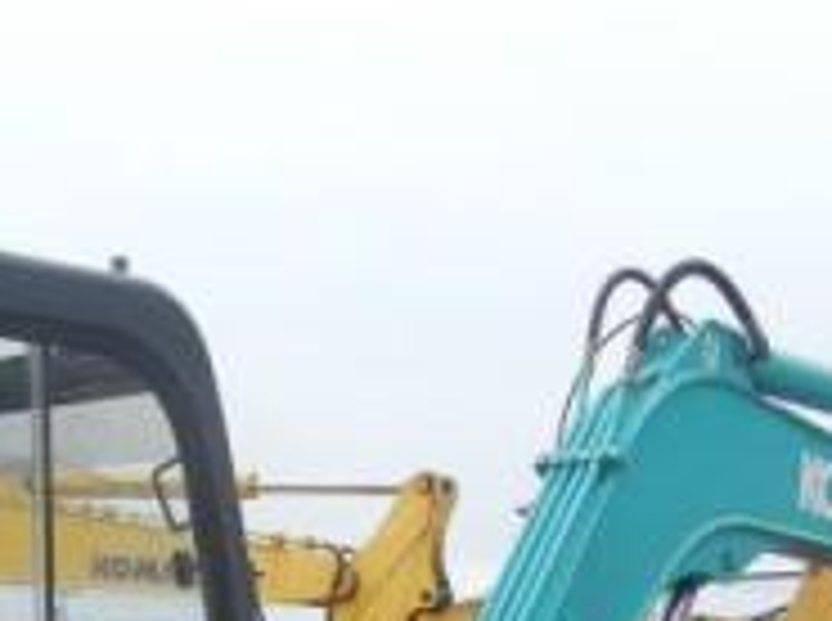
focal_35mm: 104
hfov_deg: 18.8
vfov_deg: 13.2
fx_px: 2495
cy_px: 1004
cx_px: 211
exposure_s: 1/71
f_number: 3.5
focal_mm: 5.4
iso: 160
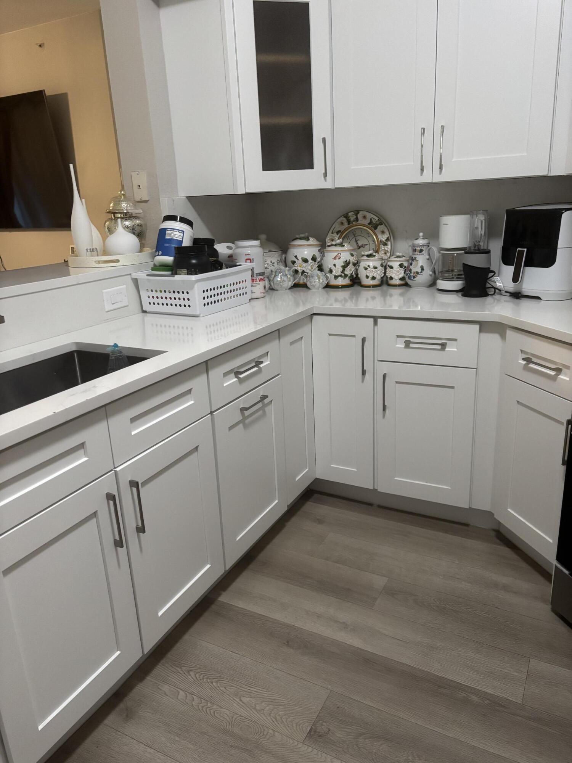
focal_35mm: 26
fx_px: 573
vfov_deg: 67.3
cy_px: 382
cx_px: 286
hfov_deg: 53.1
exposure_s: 1/40
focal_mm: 5.96
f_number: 1.6
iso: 400
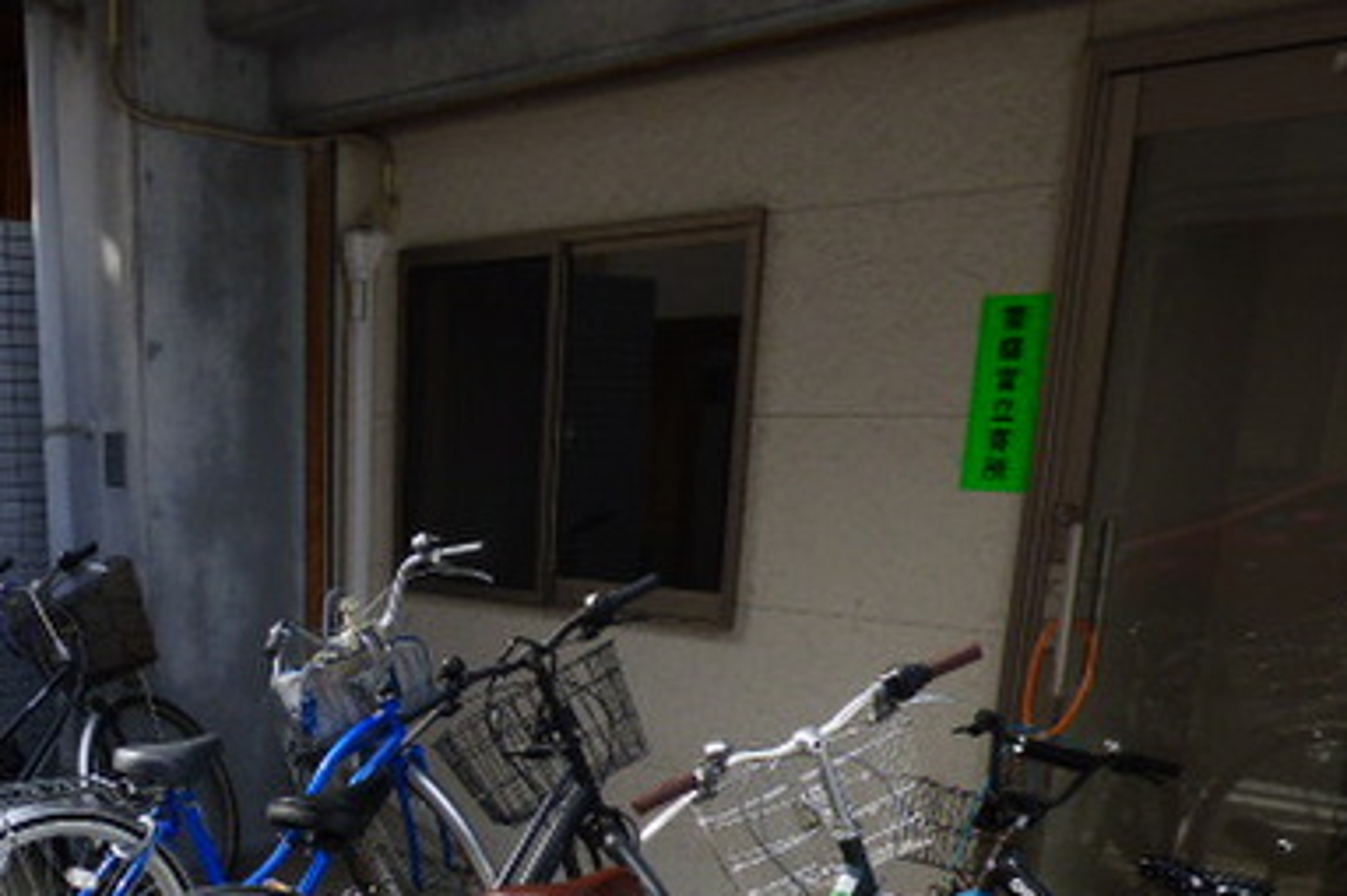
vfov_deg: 32.3
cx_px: 317
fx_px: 1421
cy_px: 894
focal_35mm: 38
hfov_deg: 48.5
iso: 100
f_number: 2.8
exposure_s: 1/500
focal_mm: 3.58
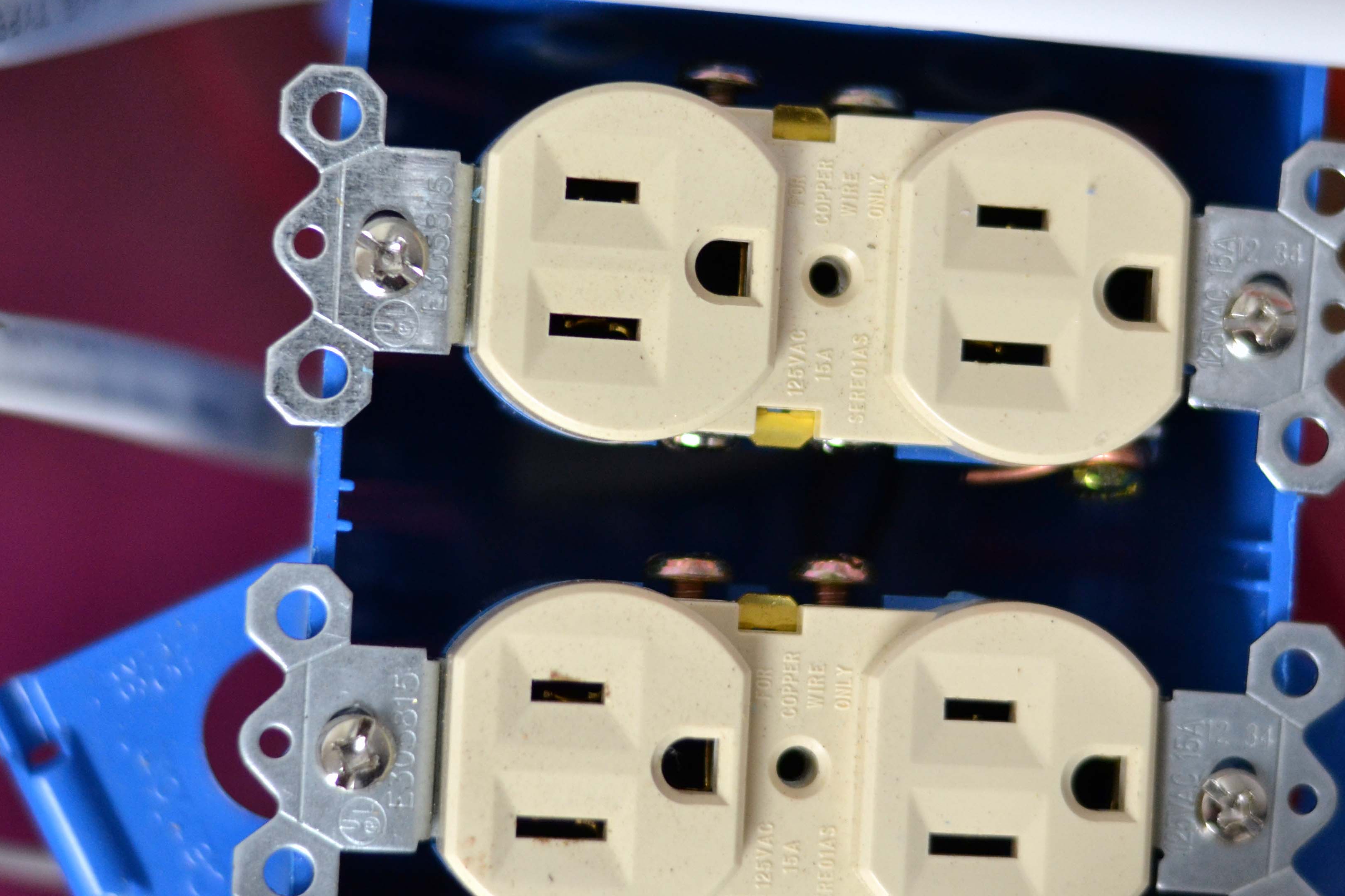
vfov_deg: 12.8
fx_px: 3997
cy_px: 370
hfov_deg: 19.1
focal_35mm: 107
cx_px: 672
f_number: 2
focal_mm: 50
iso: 800
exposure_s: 1/250
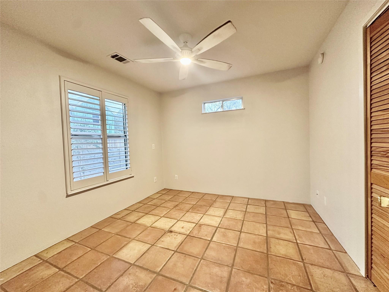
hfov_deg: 102.1
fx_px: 157
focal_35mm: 14
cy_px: 146
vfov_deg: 85.7
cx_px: 194
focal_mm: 2.22
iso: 400
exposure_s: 1/60
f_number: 2.2
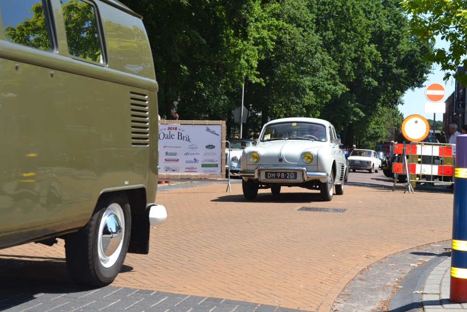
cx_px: 234
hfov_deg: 36.9
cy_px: 156
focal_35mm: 54
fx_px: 701
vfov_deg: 25.1
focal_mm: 36
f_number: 8
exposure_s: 1/200
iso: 100
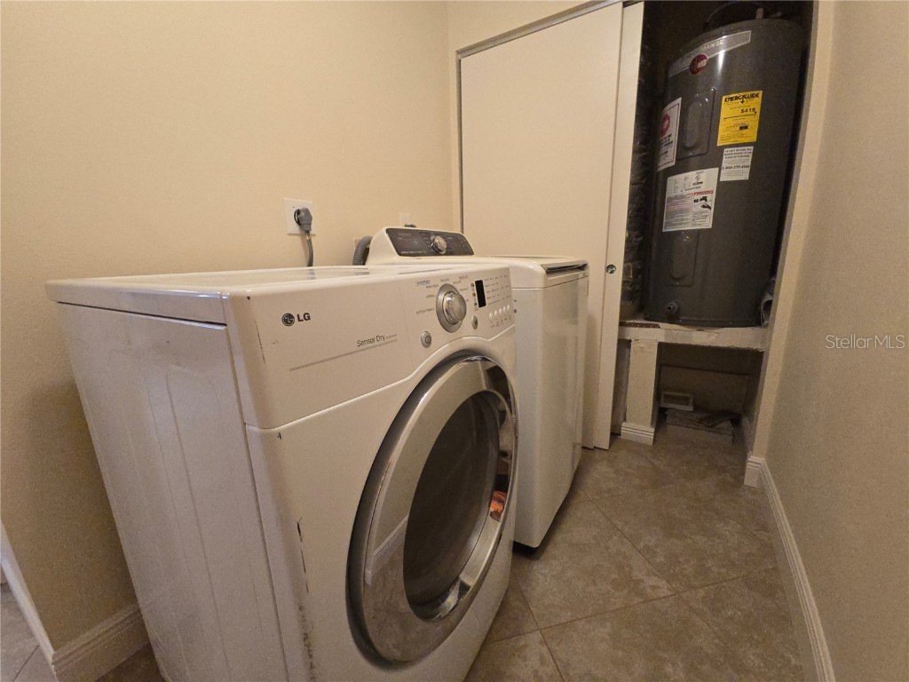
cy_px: 341
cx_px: 454
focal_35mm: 13
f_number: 2.2
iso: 500
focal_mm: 2.2
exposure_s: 1/60
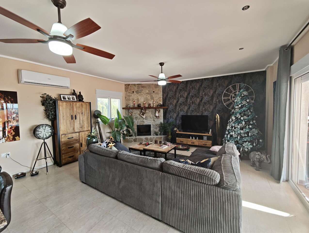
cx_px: 154
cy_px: 116
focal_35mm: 14
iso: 100
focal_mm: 2.16
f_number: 2.2
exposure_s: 1/50.6
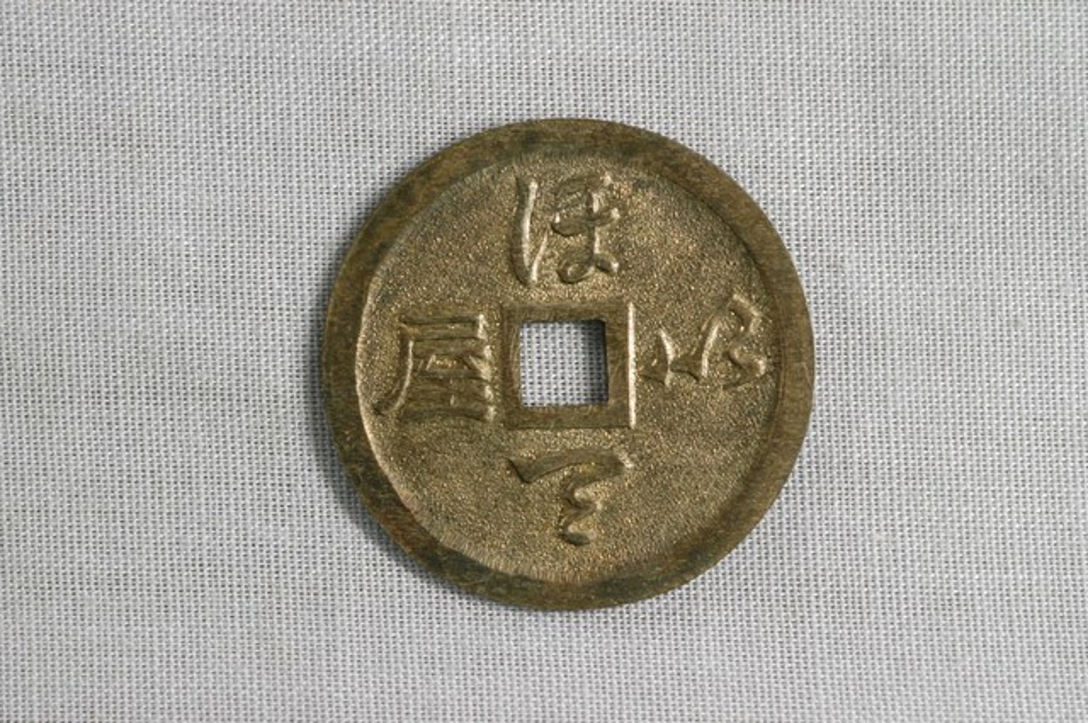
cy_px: 362
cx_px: 544
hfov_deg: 22.6
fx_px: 2717
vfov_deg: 15.1
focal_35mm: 90
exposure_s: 1/13
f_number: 10
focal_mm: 60
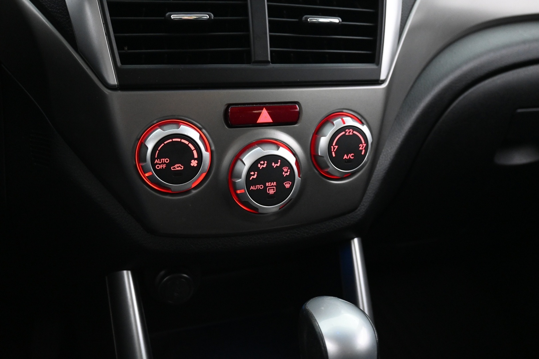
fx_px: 472
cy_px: 180
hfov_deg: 59.5
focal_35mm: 32
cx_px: 270
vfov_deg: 41.7
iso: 3600
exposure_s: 1/30
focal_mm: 21
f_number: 4
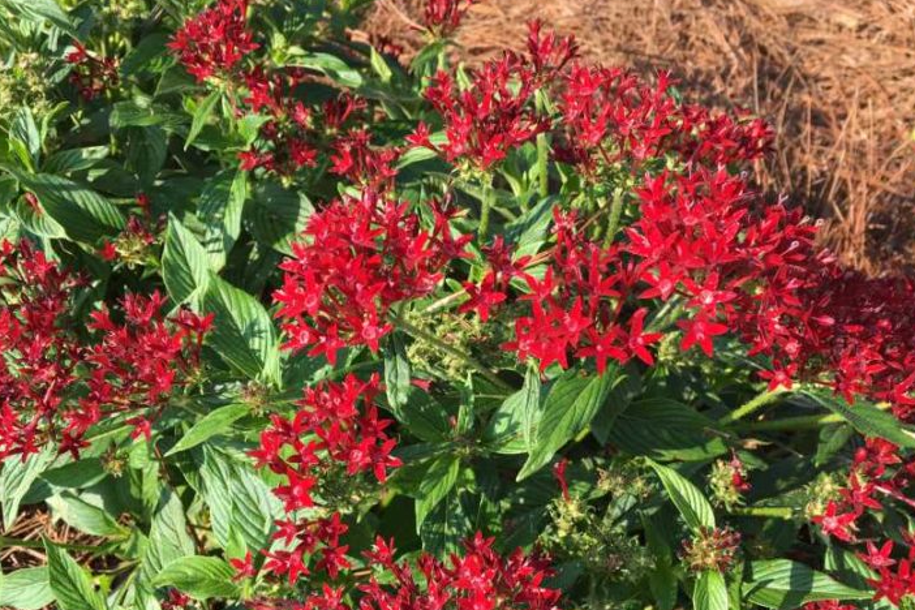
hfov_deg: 57.2
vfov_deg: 39.8
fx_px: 839
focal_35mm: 33
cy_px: 358
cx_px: 474
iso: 25
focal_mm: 4.15
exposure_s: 1/407
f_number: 2.2
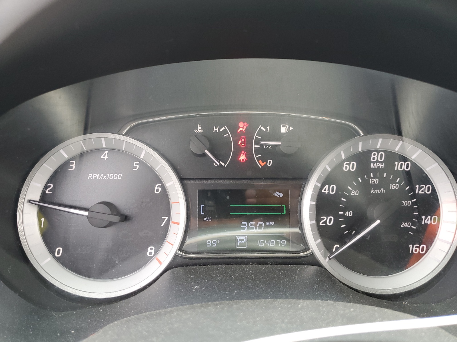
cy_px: 171
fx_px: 343
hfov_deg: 67.3
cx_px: 228
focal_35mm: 26
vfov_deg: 53.1
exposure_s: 1/120
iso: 77
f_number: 1.5
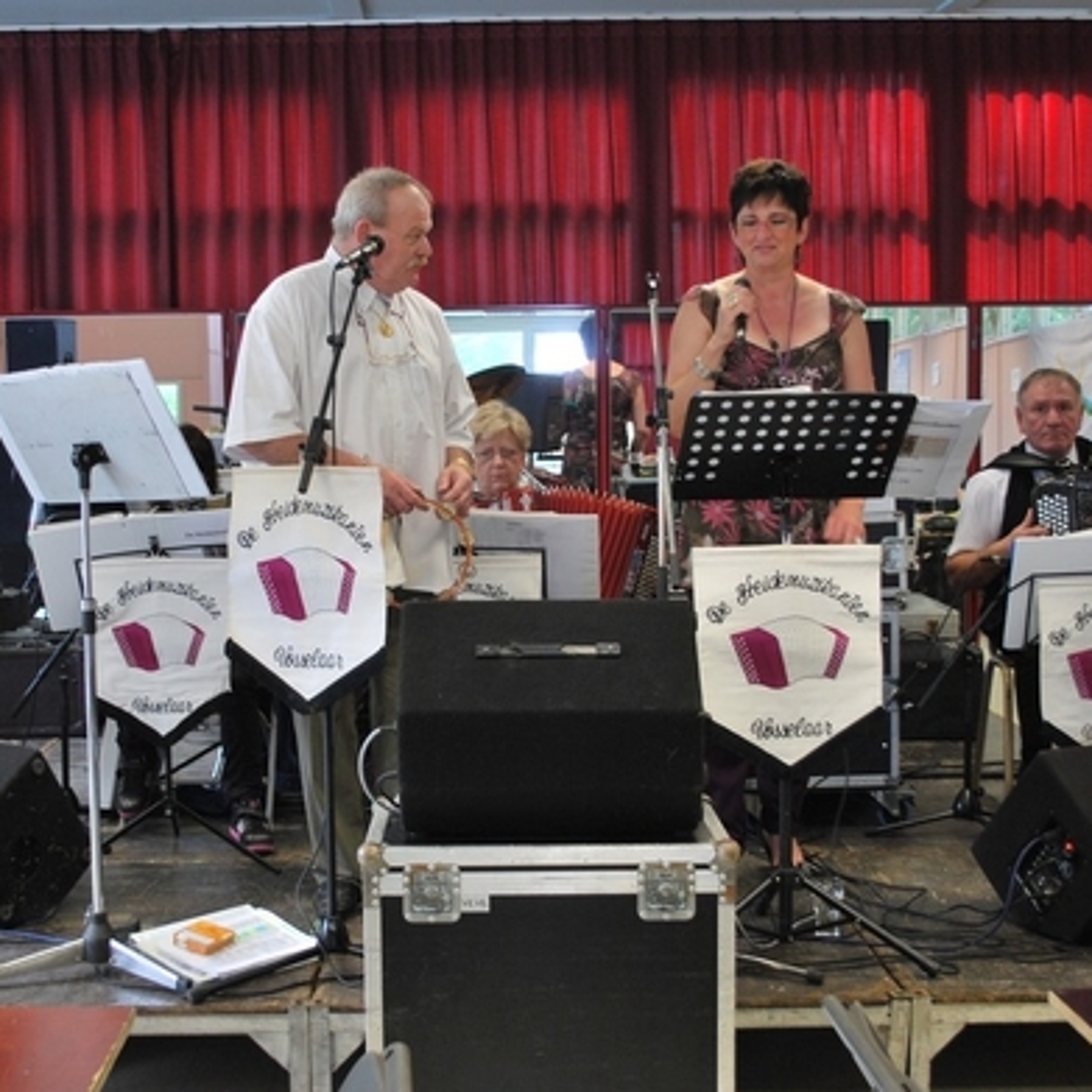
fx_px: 1677
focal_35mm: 47
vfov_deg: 36.1
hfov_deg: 36.0
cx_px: 461
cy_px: 552
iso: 200
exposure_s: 1/40
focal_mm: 24
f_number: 4.2
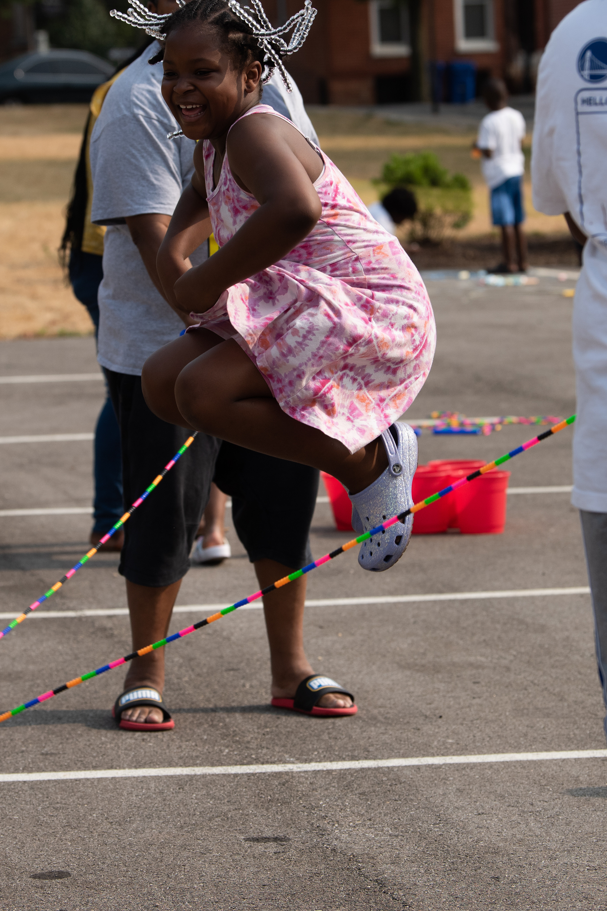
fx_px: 4349
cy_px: 378
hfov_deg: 8.0
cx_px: 247
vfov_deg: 11.9
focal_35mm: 172
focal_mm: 95
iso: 200
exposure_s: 1/1250
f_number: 5
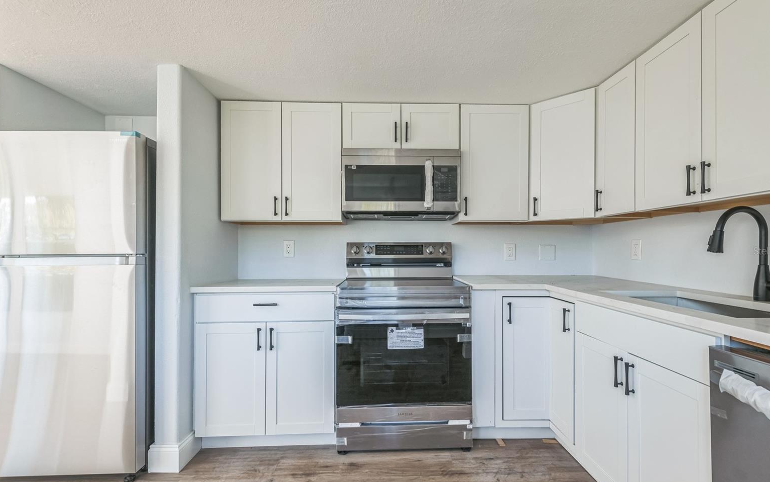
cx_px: 397
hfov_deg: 94.3
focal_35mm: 17
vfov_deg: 68.0
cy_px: 251
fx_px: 357
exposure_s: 1/30
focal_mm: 16
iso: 400
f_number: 8
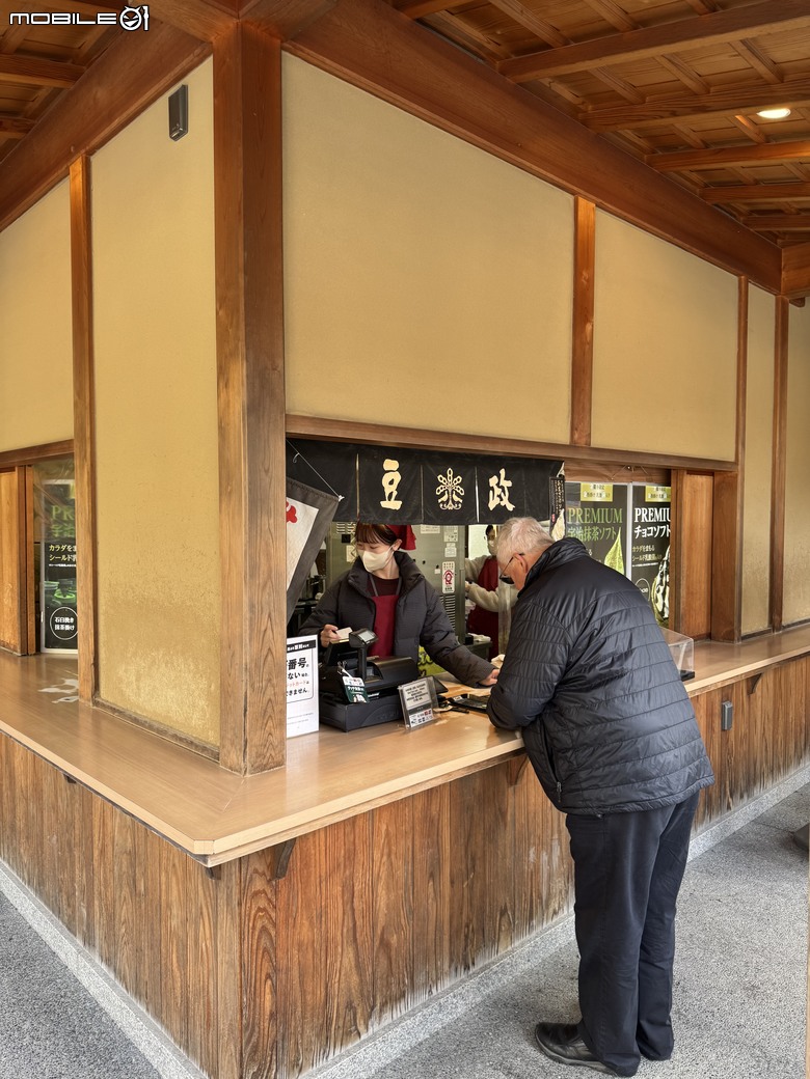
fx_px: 749
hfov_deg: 56.8
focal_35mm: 24
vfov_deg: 71.6
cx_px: 405
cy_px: 540
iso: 80
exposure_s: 1/121
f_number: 1.78
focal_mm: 6.76
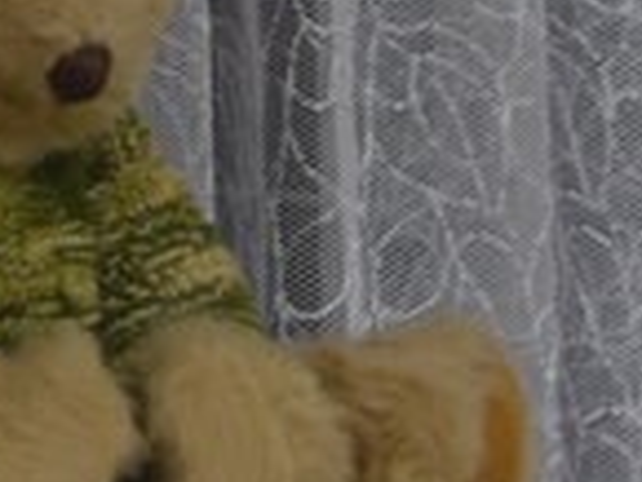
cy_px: 425
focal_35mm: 2185
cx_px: 24
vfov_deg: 0.7
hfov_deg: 0.9
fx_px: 40557
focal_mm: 220
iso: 160
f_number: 5.3
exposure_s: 1/400
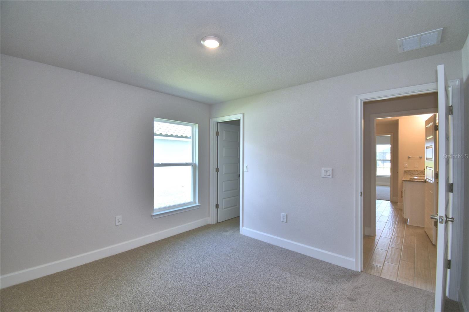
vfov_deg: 77.3
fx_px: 195
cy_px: 156
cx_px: 234
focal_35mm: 15
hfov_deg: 100.4
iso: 160
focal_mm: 10
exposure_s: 1/60
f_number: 4.5
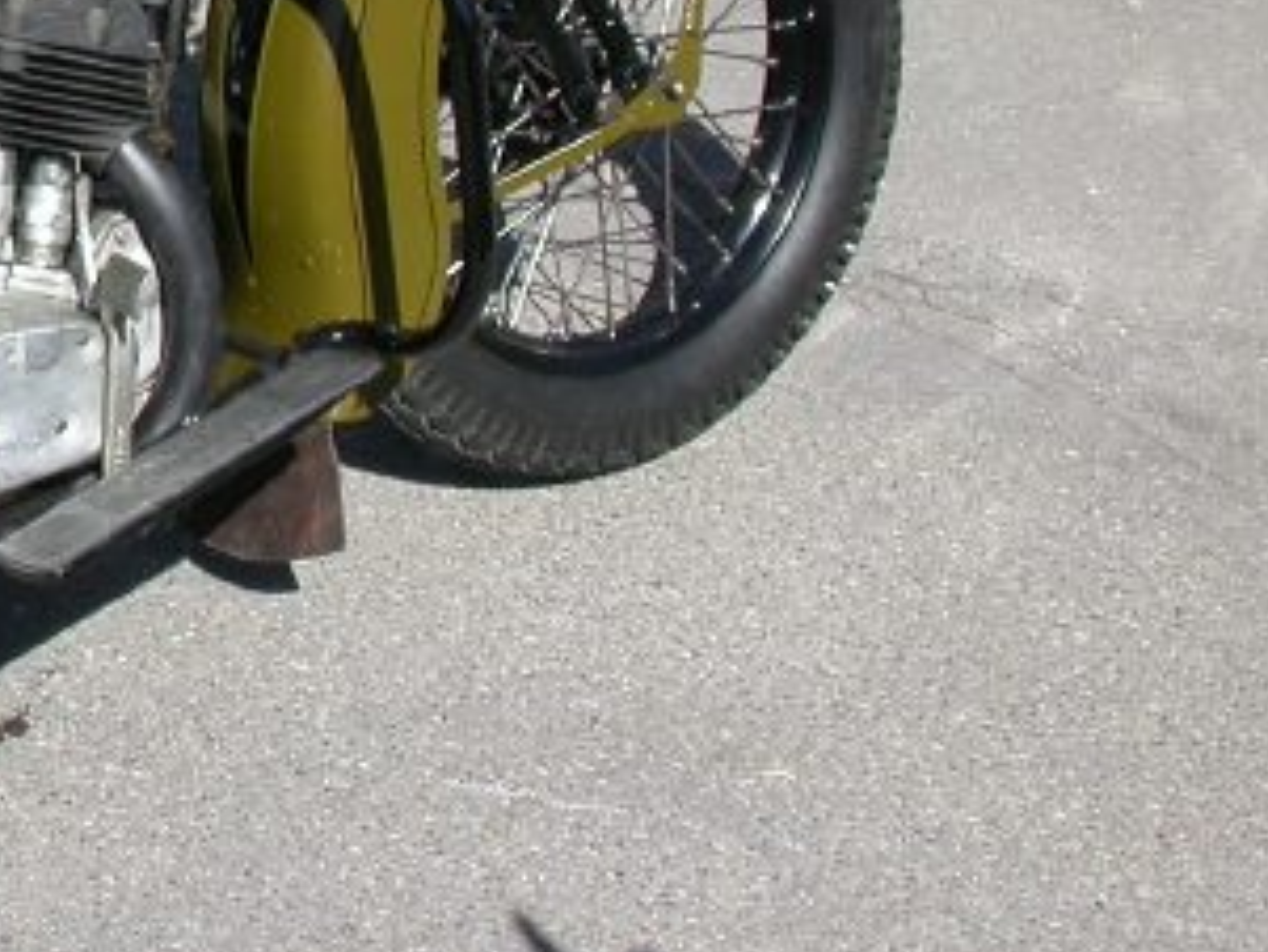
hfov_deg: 18.1
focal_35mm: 101
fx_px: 3701
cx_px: -396
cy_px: 21
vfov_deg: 14.4
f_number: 6.7
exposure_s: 1/280
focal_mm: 7.85
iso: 100
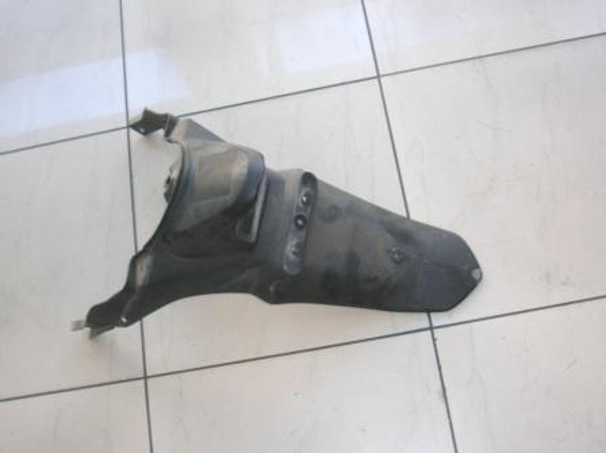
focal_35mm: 45
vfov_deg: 32.1
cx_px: 303
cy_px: 226
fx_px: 787
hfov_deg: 42.1
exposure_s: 1/30
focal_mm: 7.5
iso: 50
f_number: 3.1
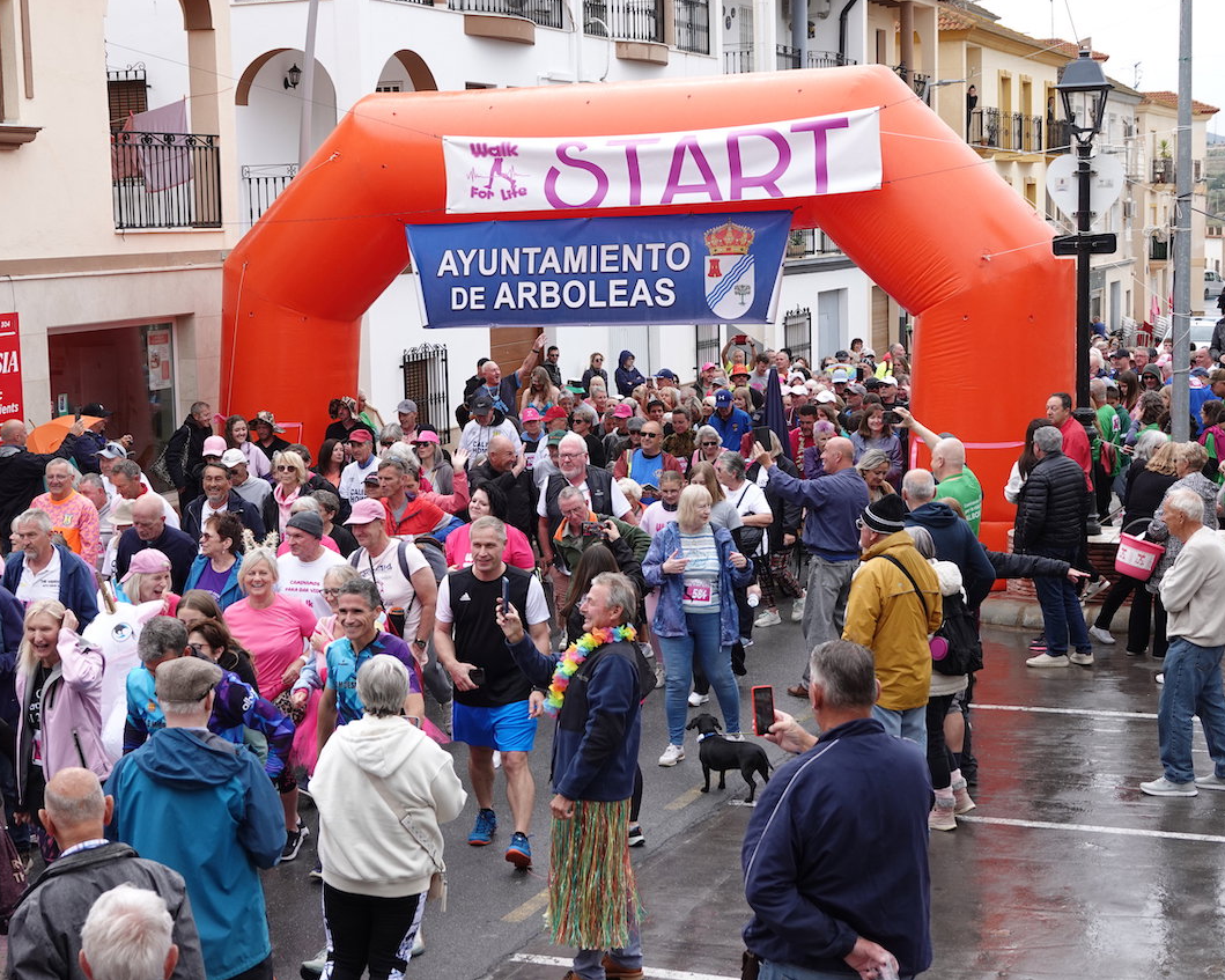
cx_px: 490
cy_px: 489
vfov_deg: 25.8
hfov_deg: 31.9
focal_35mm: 59
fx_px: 2139
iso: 125
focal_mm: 18.92
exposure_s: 1/400
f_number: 3.2
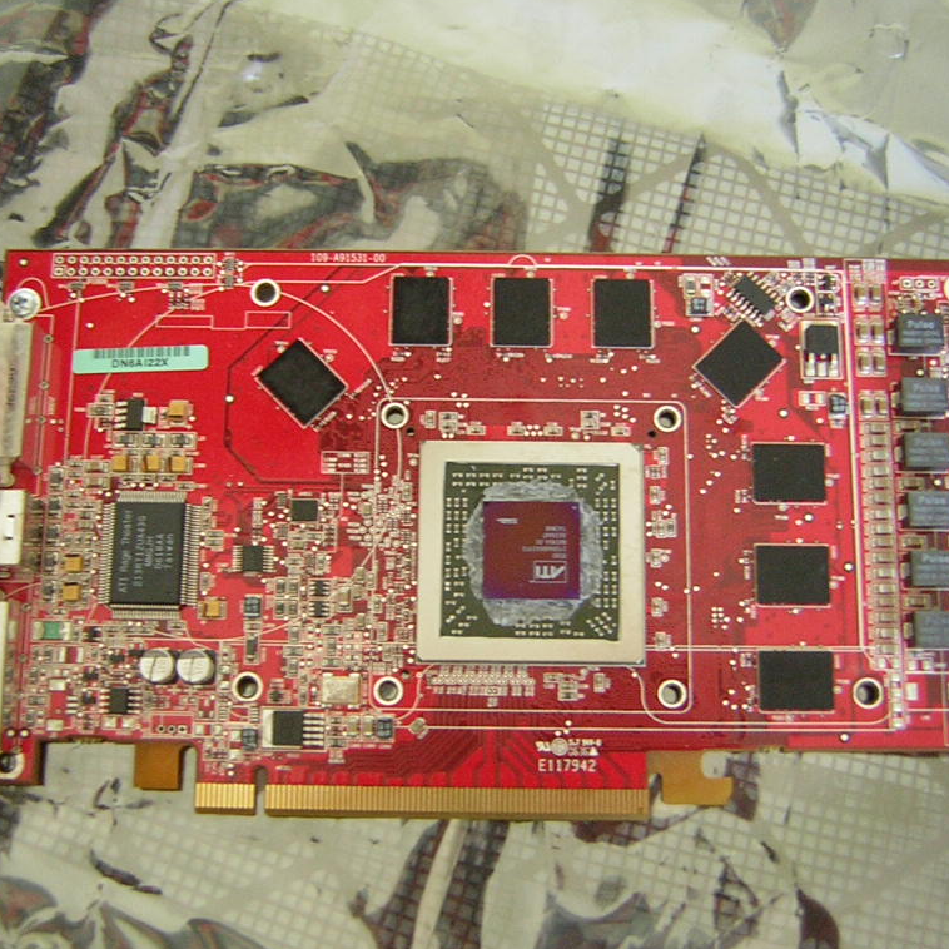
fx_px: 1334
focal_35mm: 43
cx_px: 503
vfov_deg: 39.2
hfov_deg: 39.2
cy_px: 473
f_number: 2.6
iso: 114
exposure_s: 1/5.1
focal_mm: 4.7
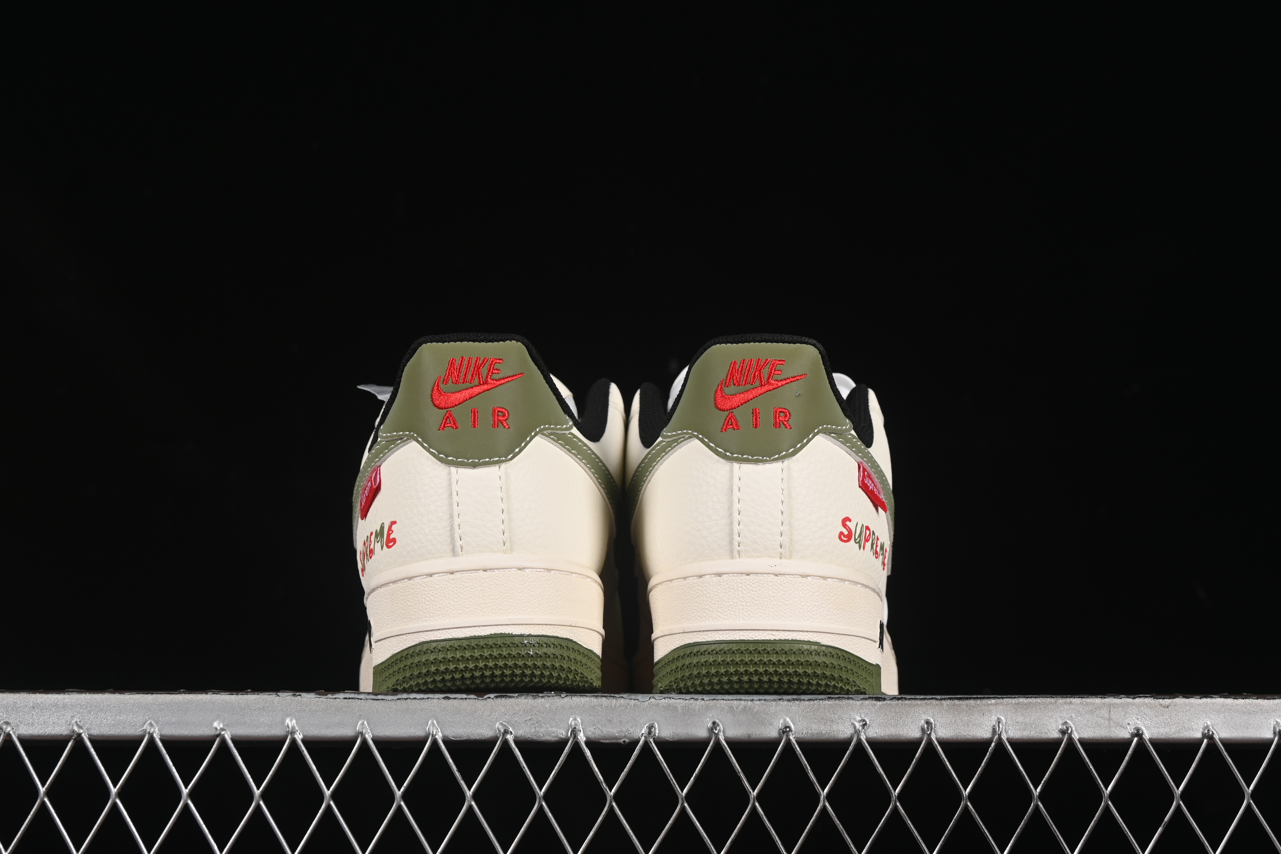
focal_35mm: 75
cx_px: 640
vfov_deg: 18.2
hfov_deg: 27.0
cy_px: 427
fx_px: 2669
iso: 160
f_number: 8
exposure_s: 1/80
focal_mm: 50
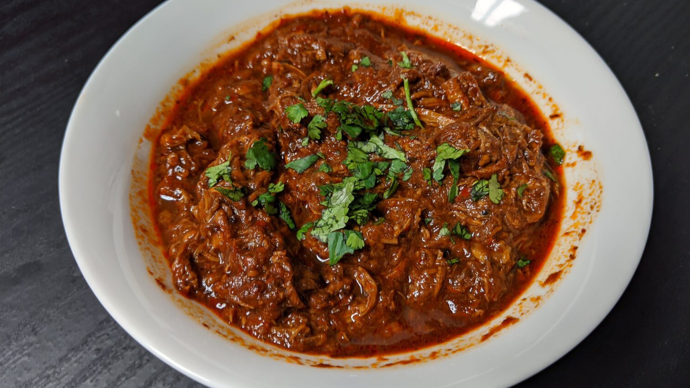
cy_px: 193
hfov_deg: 64.3
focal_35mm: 30
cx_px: 350
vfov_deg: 38.9
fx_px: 549
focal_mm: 4.44
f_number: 1.8
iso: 52
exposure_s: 1/24
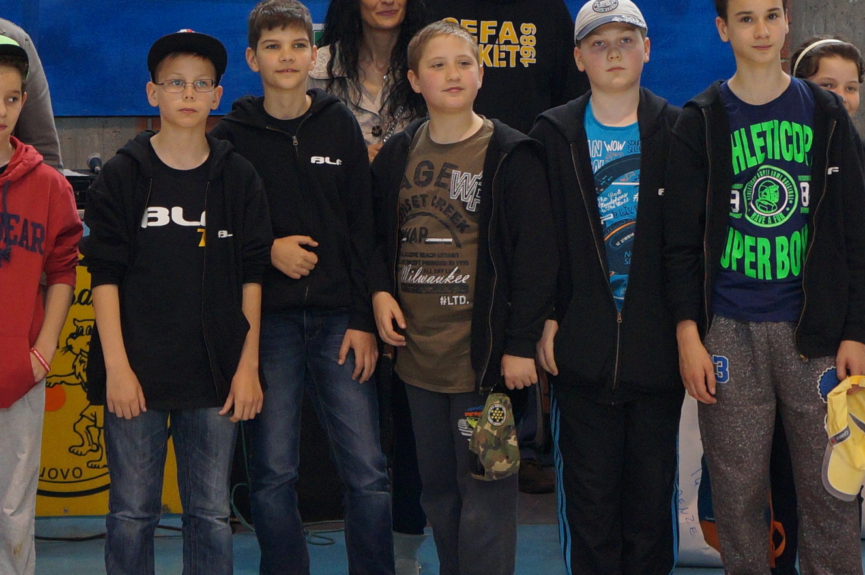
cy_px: 44
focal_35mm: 109
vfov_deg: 12.4
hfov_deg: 18.6
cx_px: 283
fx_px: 2628
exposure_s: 1/160
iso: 800
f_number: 4
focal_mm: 25
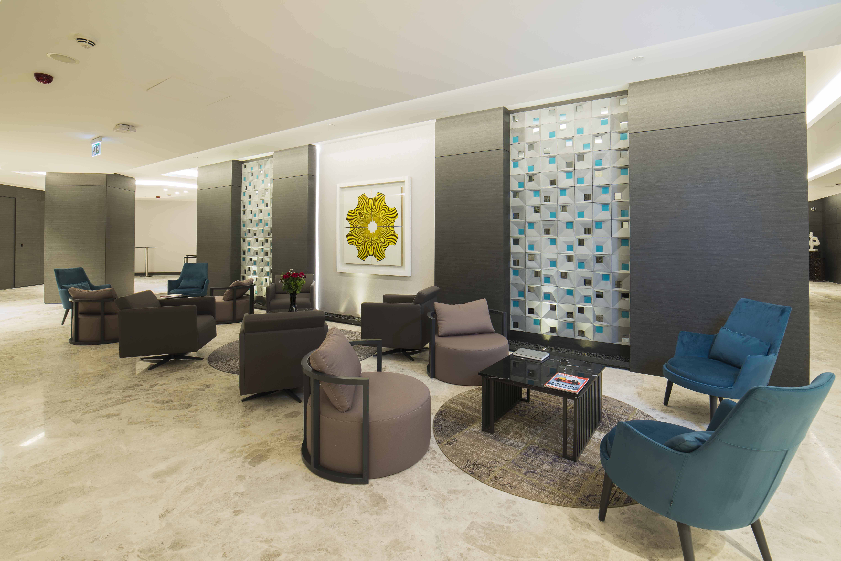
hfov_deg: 104.2
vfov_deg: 81.2
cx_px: 420
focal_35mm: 14
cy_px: 280
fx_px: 327
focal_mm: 14
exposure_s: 6
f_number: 11
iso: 50
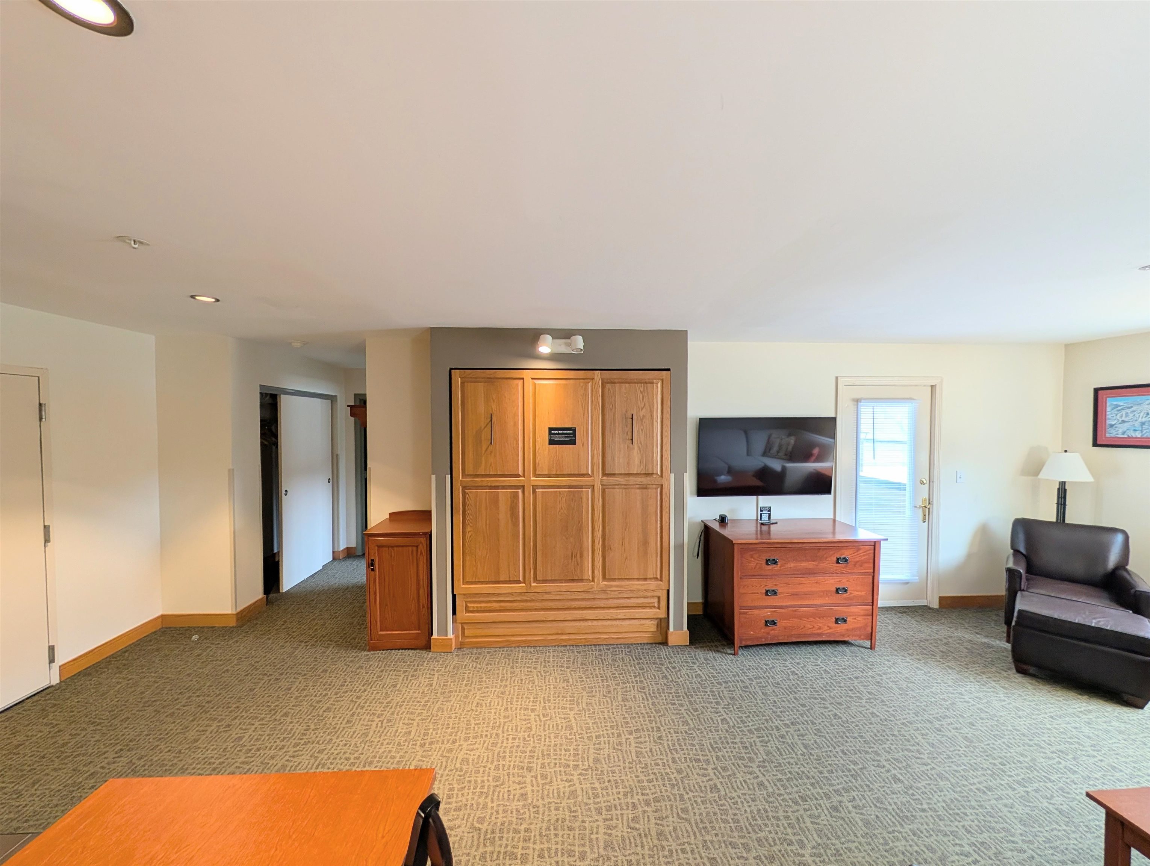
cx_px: 575
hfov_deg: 110.5
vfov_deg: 94.6
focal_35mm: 12
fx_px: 399
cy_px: 433
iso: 66
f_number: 1.7
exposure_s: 1/60
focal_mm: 2.02
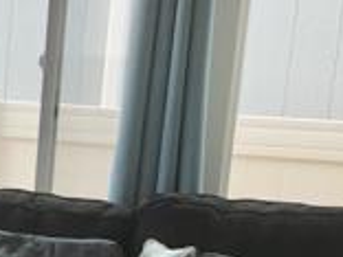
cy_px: 244
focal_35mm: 115
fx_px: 1140
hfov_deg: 14.2
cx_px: -350
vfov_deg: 12.8
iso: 20
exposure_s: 1/125
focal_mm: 4
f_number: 1.8
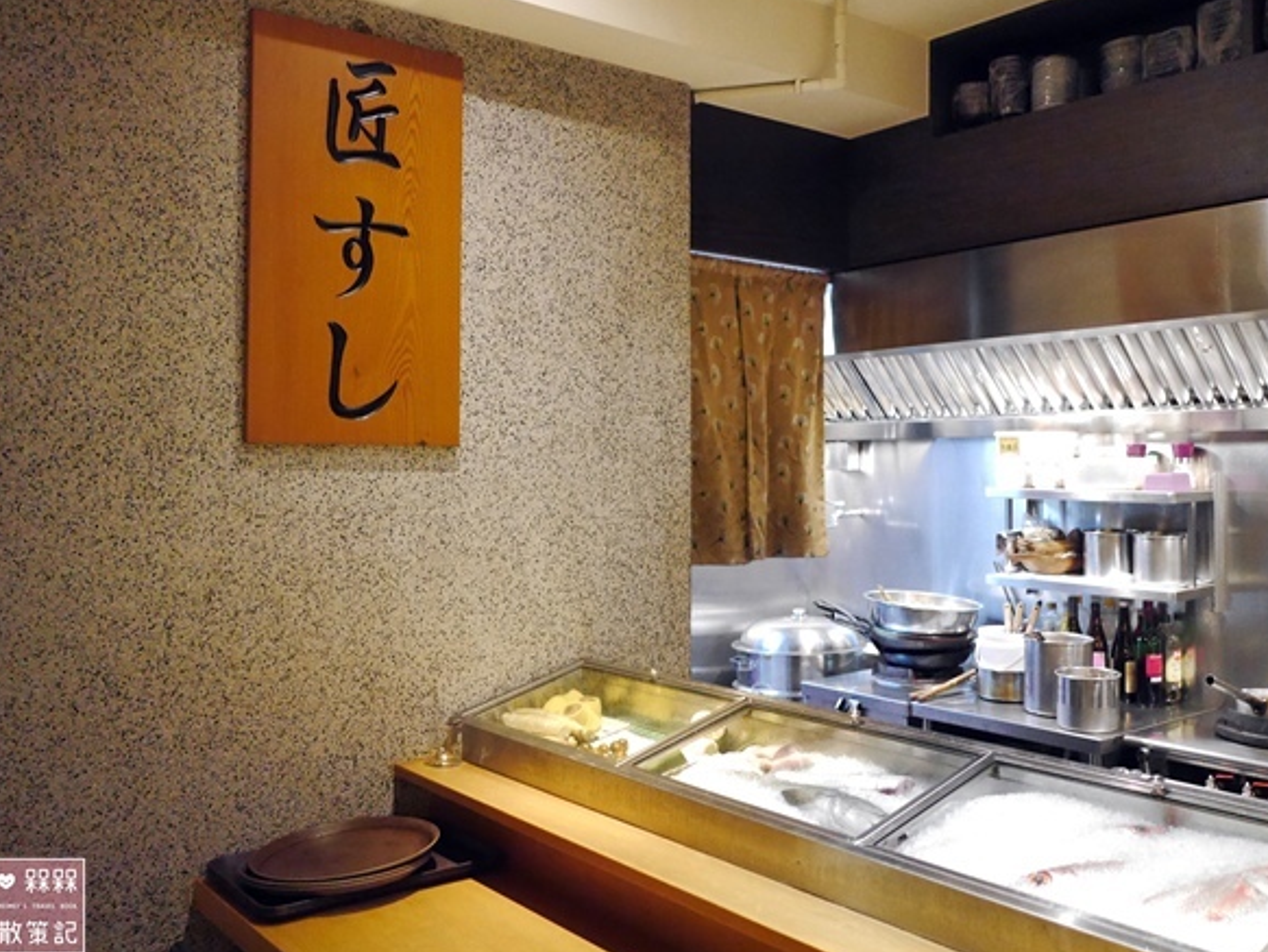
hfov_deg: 55.3
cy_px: 439
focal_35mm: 33
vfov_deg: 42.9
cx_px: 673
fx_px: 1209
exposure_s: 1/60
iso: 3200
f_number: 1.7
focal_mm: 15
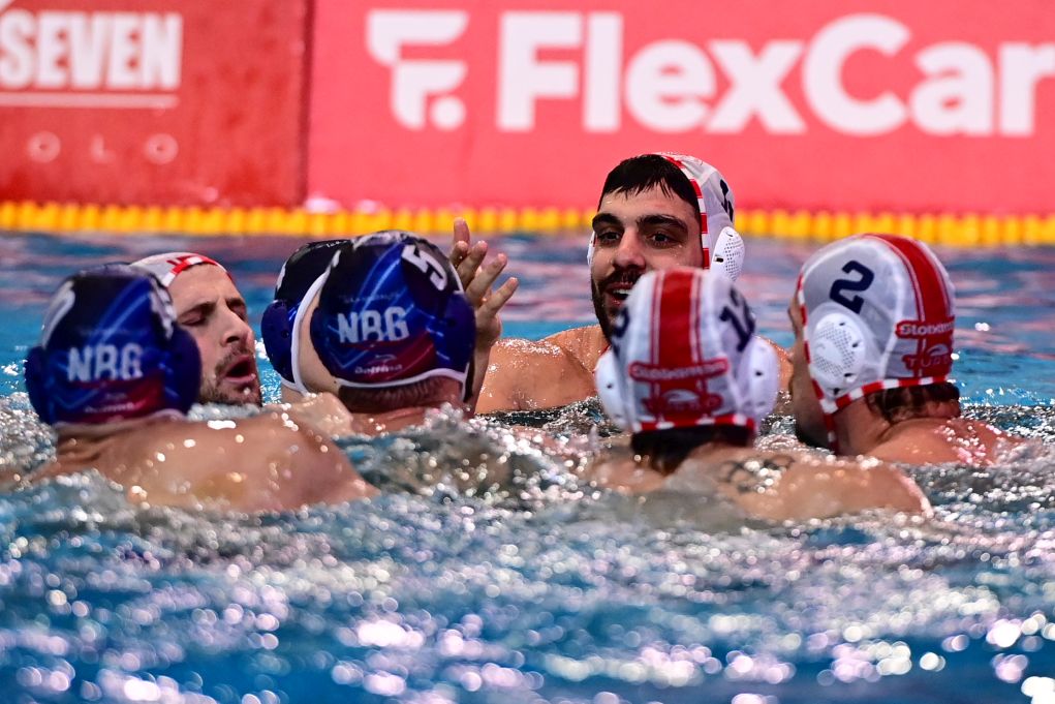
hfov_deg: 10.3
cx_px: 528
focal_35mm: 200
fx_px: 5862
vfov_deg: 6.9
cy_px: 352
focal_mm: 200
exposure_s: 1/1000
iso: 2500
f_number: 3.2
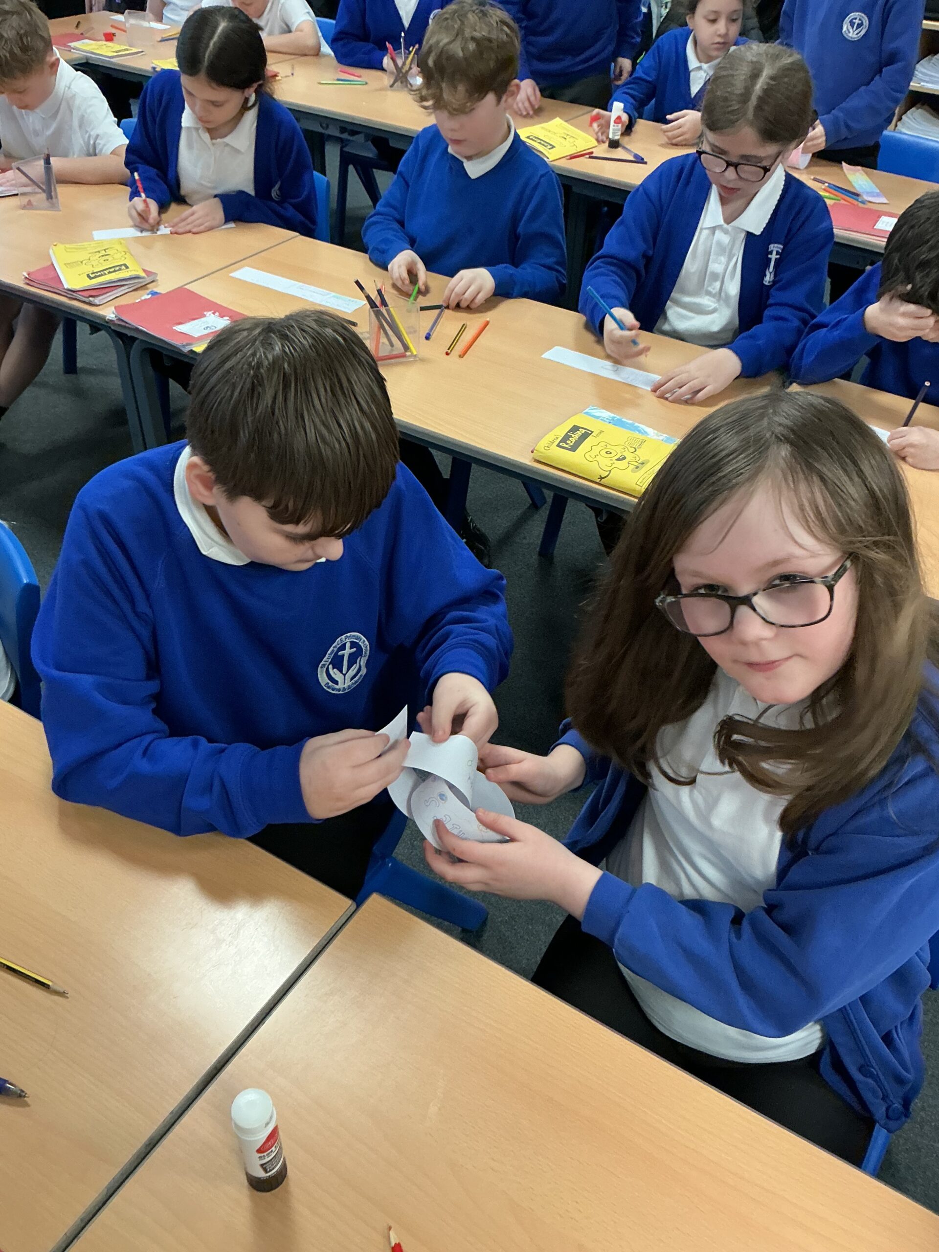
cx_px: 470
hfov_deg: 48.2
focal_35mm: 29
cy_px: 626
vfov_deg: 61.7
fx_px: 1049
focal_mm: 3
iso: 160
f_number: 1.8
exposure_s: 1/60
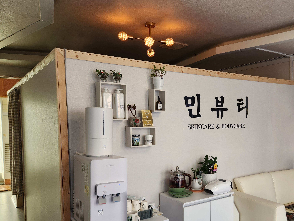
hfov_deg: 54.6
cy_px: 138
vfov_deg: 42.6
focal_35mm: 33
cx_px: 188
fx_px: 280
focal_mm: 5.4
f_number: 1.8
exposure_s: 1/120
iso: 50
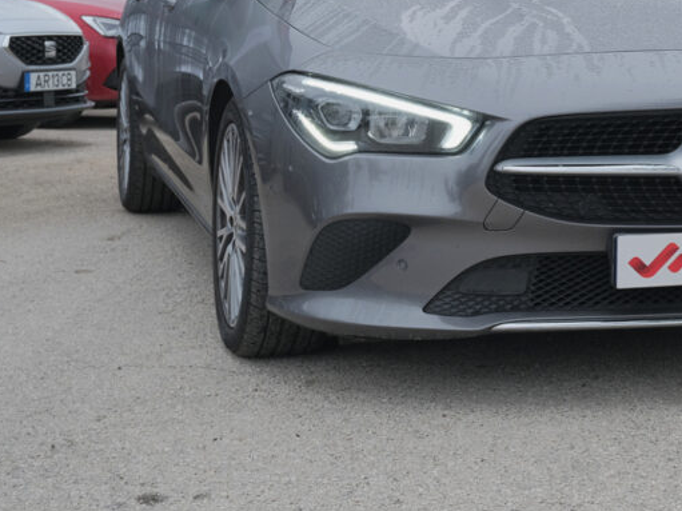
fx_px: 1556
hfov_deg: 24.3
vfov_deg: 18.5
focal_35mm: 79
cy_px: 117
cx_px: 547
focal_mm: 27.1
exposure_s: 1/100
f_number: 8
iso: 400
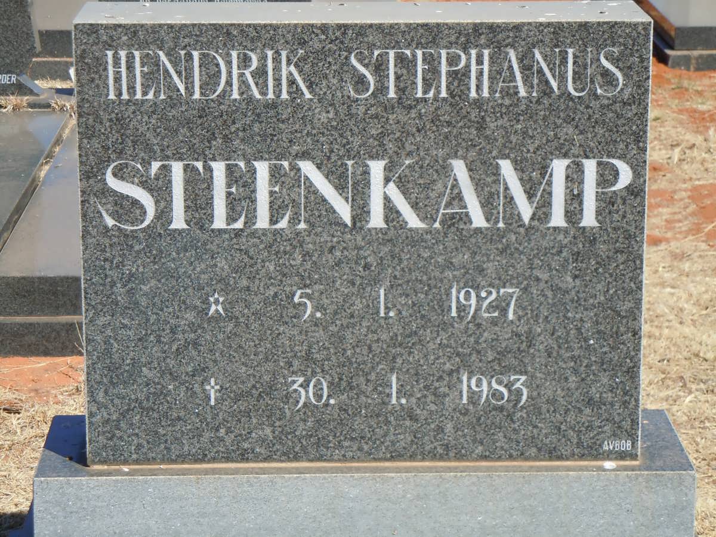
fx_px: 2399
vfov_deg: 12.8
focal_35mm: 116
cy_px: 268
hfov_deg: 17.0
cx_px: 358
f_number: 4.6
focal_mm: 20.9
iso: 200
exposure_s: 1/800
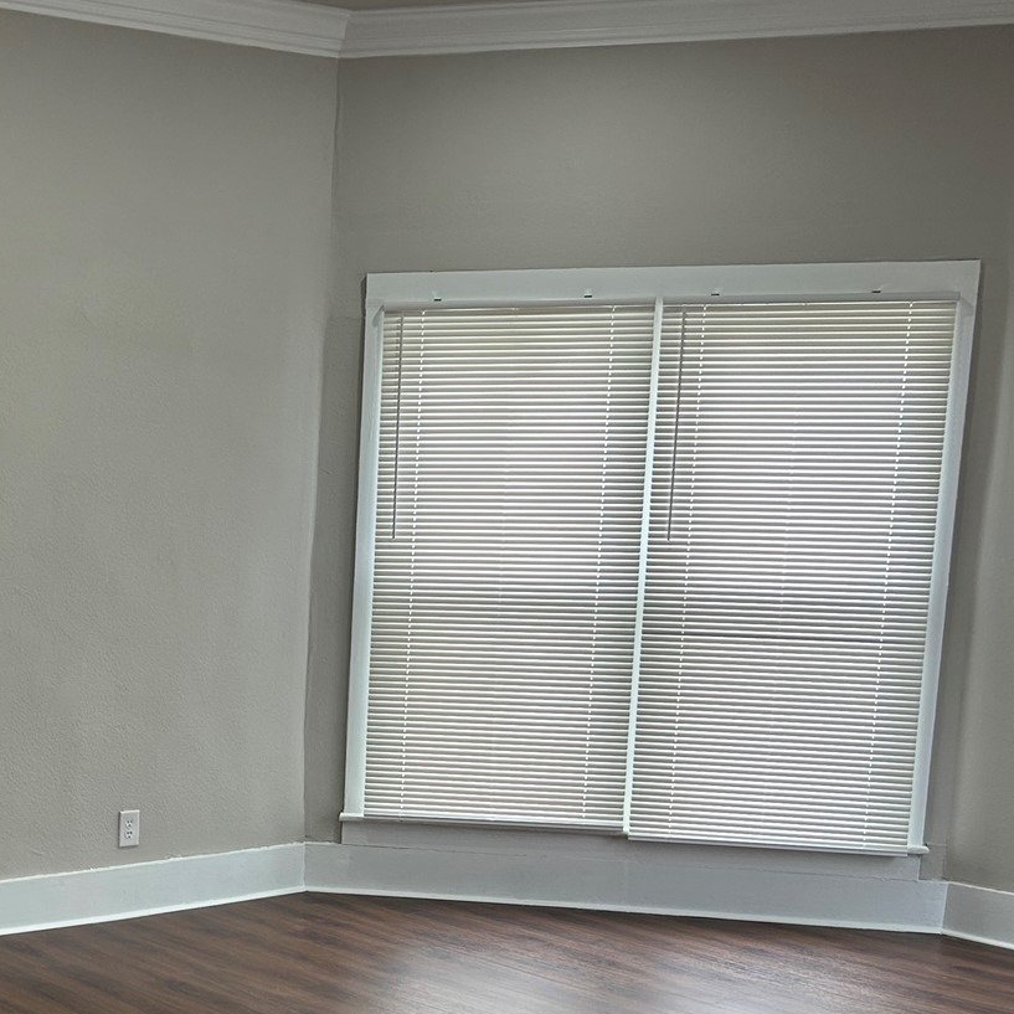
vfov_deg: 30.9
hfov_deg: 29.5
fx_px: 1790
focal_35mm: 54
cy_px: 793
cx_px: -10
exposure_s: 1/121
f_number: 1.5
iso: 80
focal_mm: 5.7
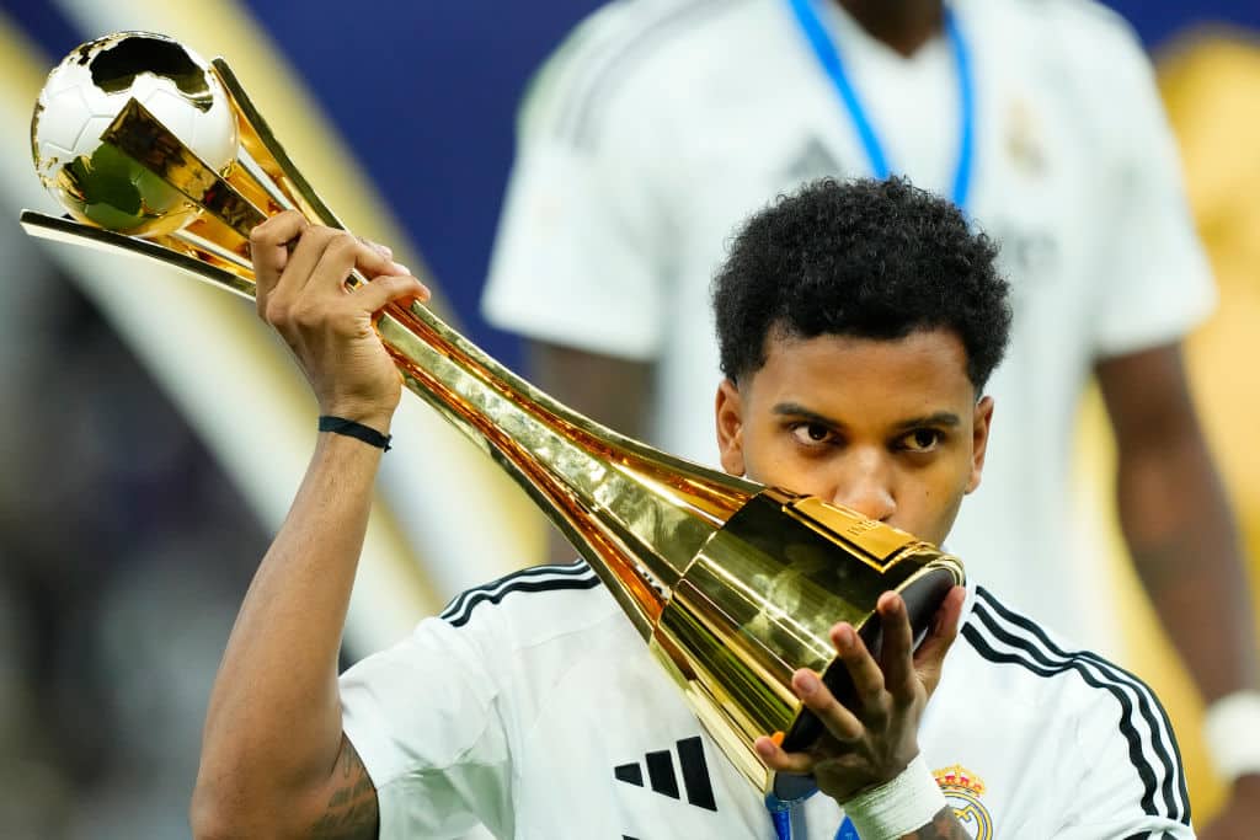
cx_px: 630
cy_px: 420
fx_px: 14001
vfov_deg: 3.4
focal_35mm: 400
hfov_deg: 5.2
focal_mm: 400
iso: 3200
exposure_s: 1/2000
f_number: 2.8
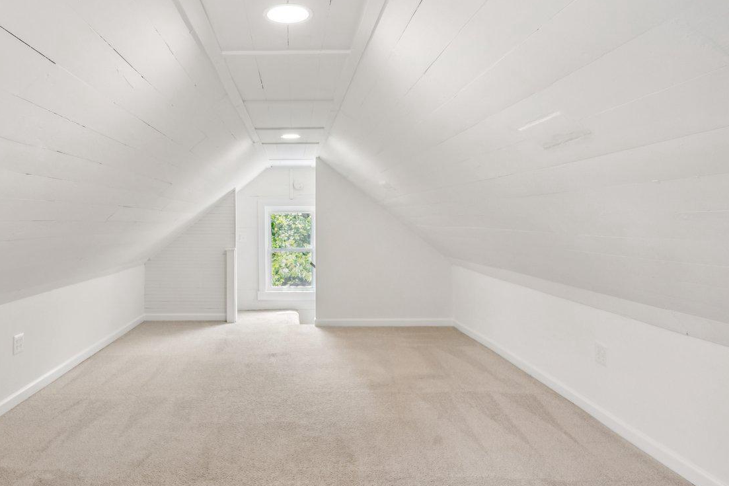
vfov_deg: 49.5
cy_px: 221
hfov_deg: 68.7
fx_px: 526
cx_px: 289
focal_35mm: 26
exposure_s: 1/40
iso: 400
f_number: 7.1
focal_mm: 14
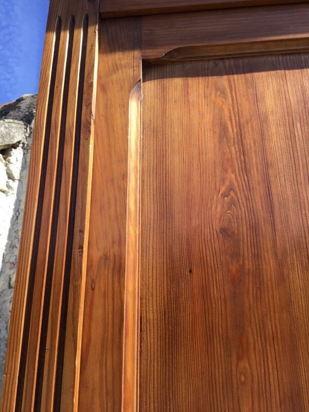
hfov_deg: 45.4
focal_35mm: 31
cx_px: 154
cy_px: 206
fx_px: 369
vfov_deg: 58.4
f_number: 2.4
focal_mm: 3.3
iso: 25
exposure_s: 1/440
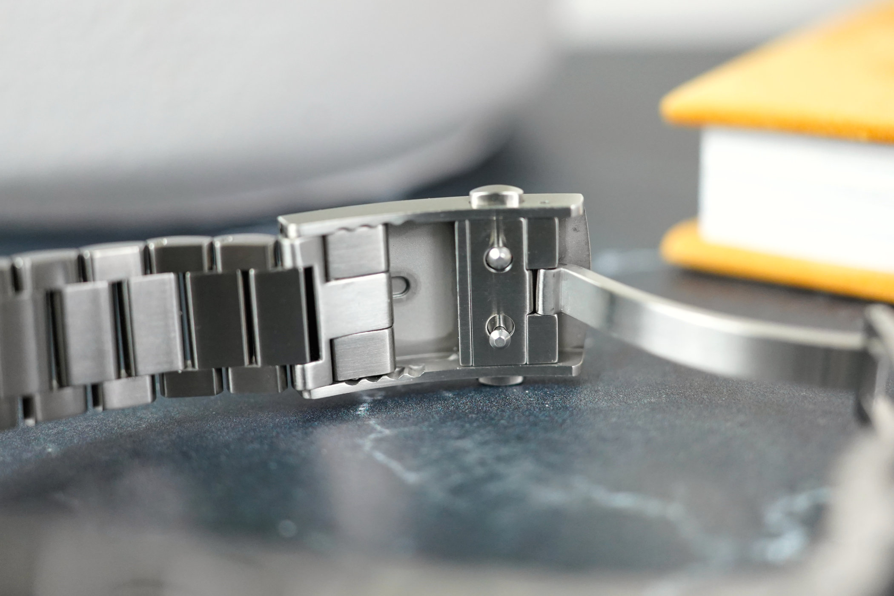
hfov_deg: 54.4
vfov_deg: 37.9
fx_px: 869
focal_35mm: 35
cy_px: 298
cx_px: 447
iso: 2500
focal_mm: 35
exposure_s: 1/250
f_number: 2.8
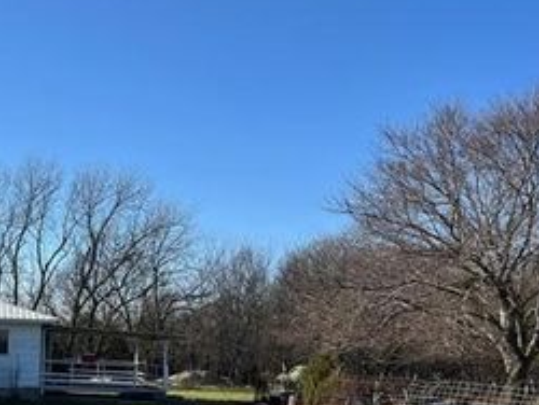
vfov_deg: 27.3
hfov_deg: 33.9
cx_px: 15
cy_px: 344
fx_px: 810
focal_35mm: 52
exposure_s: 1/4274
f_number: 1.5
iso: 50
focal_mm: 5.7
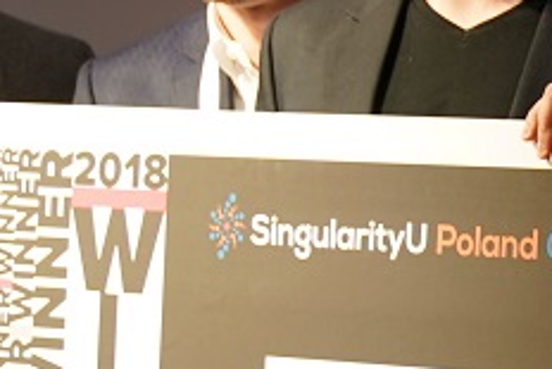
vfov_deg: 6.0
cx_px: 1209
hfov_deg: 8.4
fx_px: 3513
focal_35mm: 229
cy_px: 225
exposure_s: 1/125
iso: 640
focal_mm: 38
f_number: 2.8
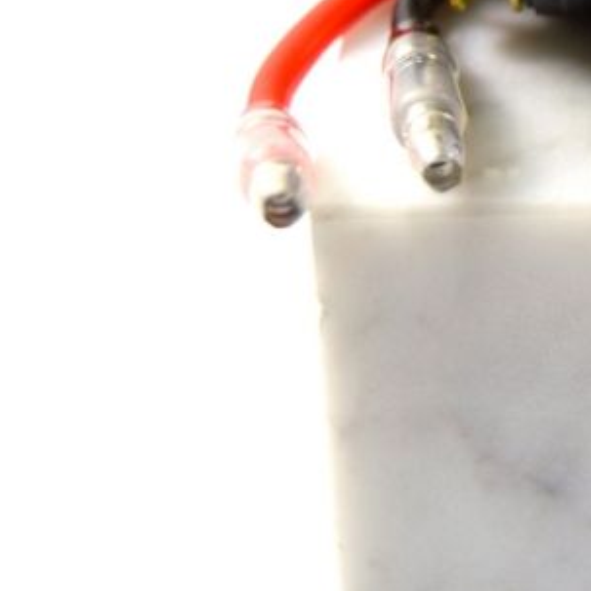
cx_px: 794
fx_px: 3091
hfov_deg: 10.7
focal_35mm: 160
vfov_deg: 10.8
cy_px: -15
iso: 100
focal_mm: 38
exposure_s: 1/125
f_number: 5
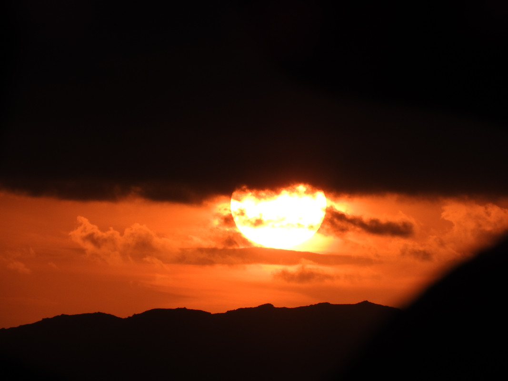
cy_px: 190
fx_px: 10272
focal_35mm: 700
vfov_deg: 2.1
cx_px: 254
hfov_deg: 2.8
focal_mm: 125.4
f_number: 8
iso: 100
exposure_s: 1/2500
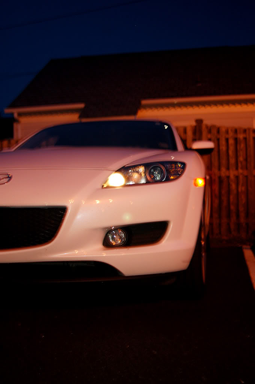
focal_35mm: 42
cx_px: 128
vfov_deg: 46.4
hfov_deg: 31.8
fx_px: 447
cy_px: 192
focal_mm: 28
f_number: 3.3
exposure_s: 1/3
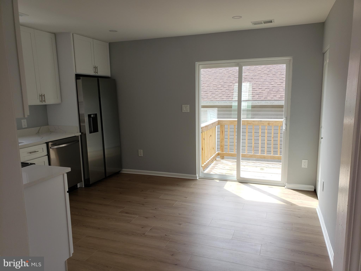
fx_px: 271
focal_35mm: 26
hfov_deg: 67.3
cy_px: 136
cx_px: 180
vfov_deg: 53.1
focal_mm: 4.3
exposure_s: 1/230
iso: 50
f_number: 2.4
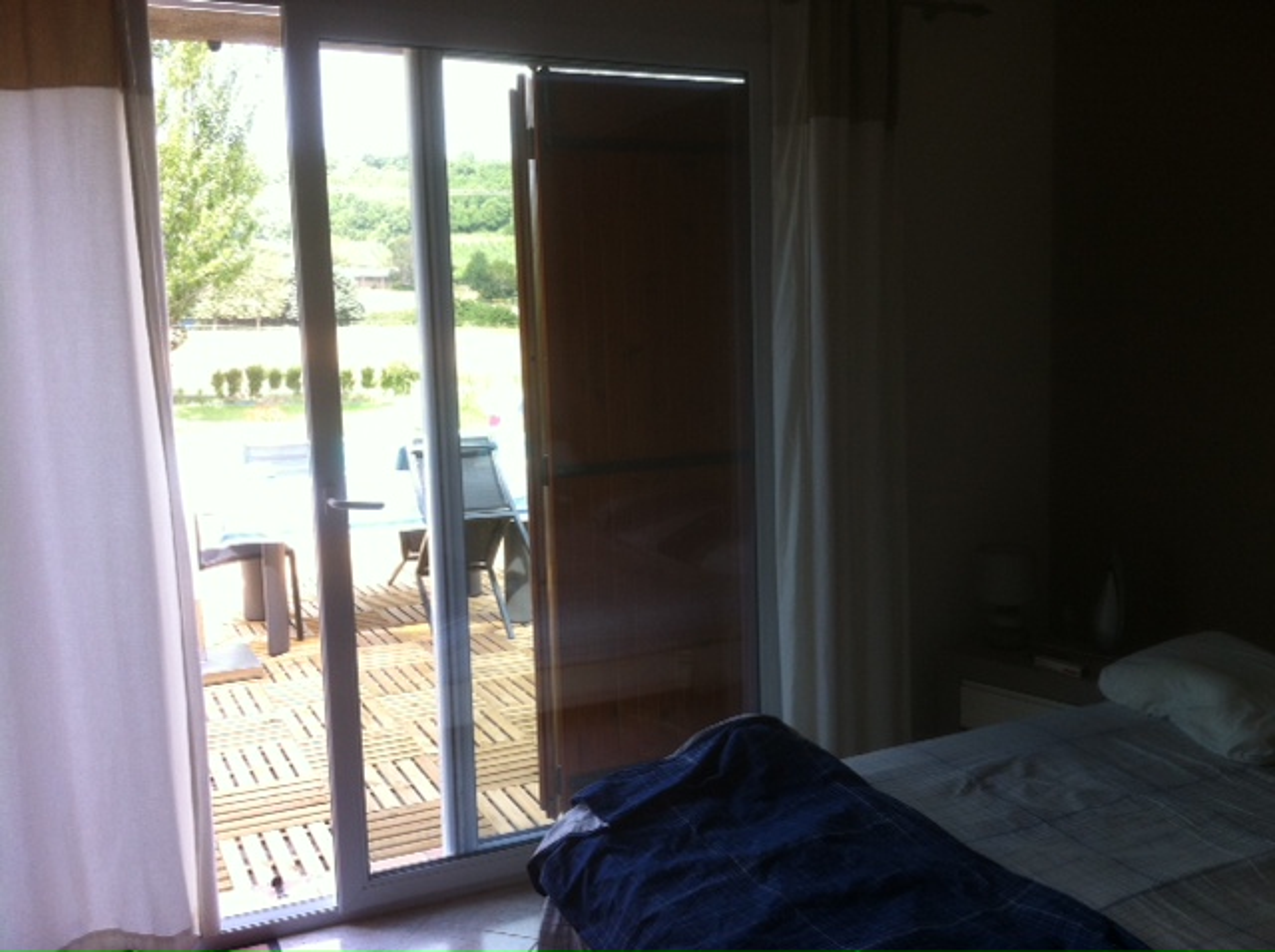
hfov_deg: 52.7
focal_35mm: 35
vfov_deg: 40.6
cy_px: 476
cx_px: 638
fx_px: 1287
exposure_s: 1/111
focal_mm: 3.85
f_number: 2.8
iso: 80
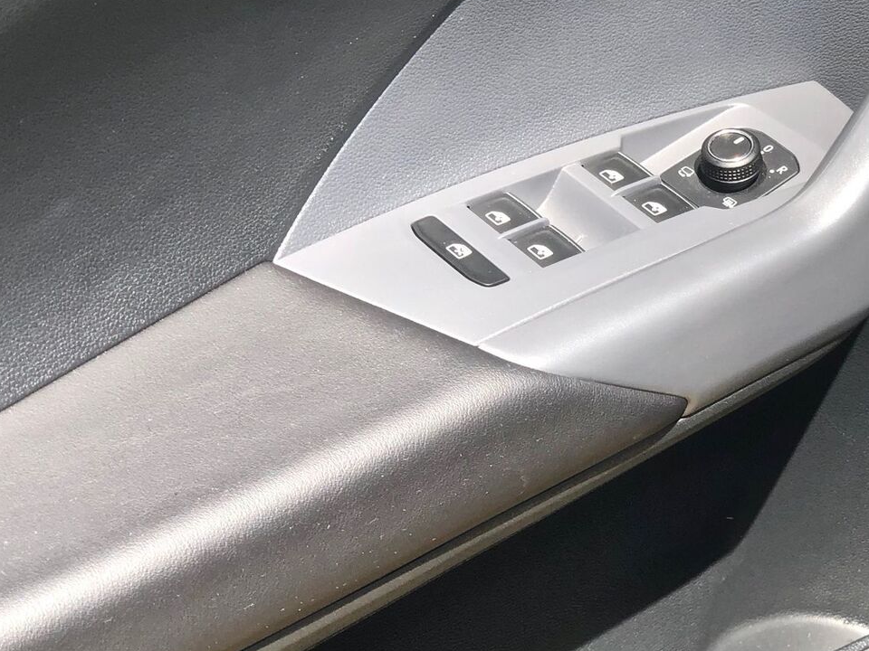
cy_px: 167
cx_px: 734
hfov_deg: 18.7
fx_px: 2611
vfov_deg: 14.2
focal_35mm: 104
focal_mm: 6
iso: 16
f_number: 2.4
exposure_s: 1/258
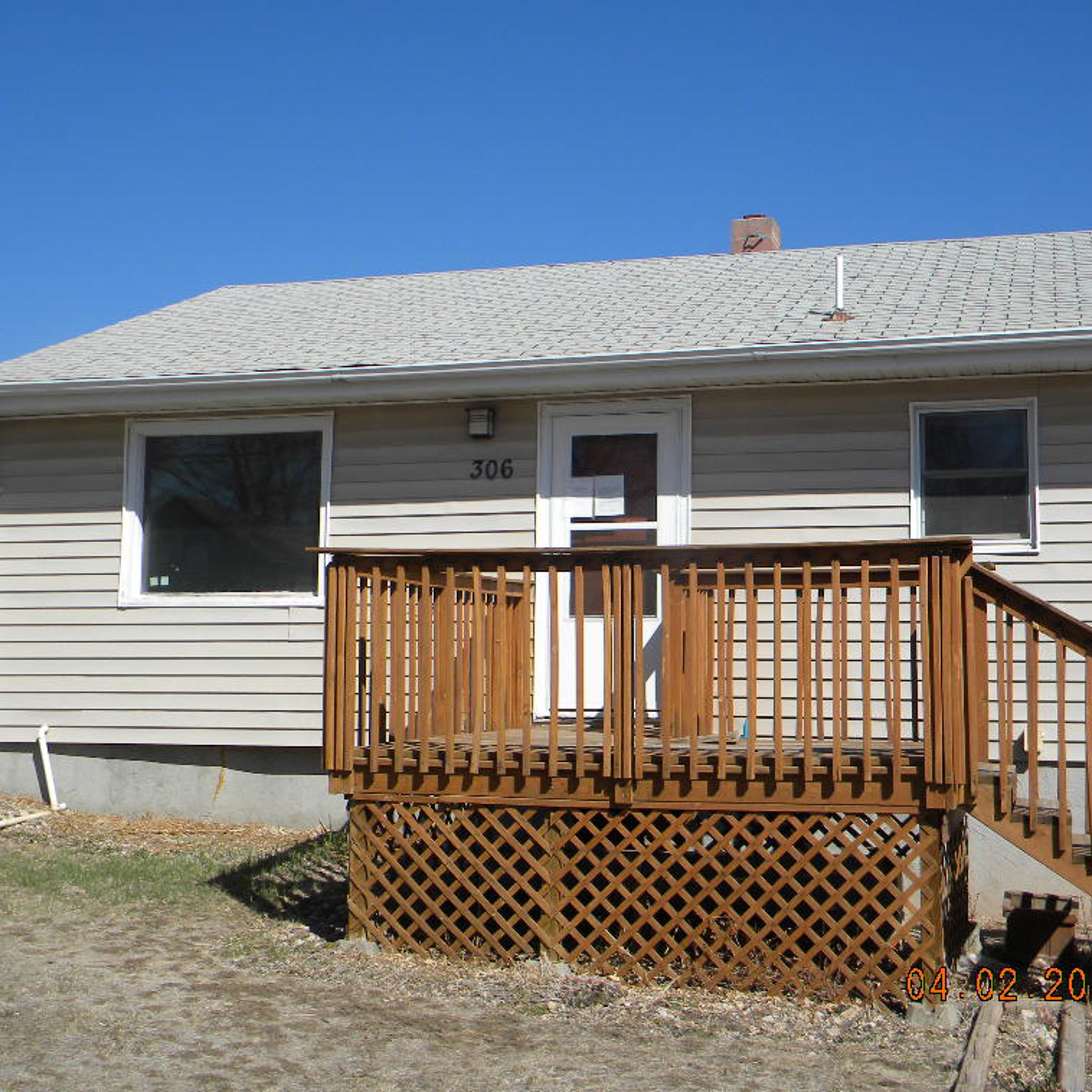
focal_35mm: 43
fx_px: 1535
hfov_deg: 39.1
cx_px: 622
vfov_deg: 39.2
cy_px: 547
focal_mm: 6.4
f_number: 7.4
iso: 80
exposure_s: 1/355
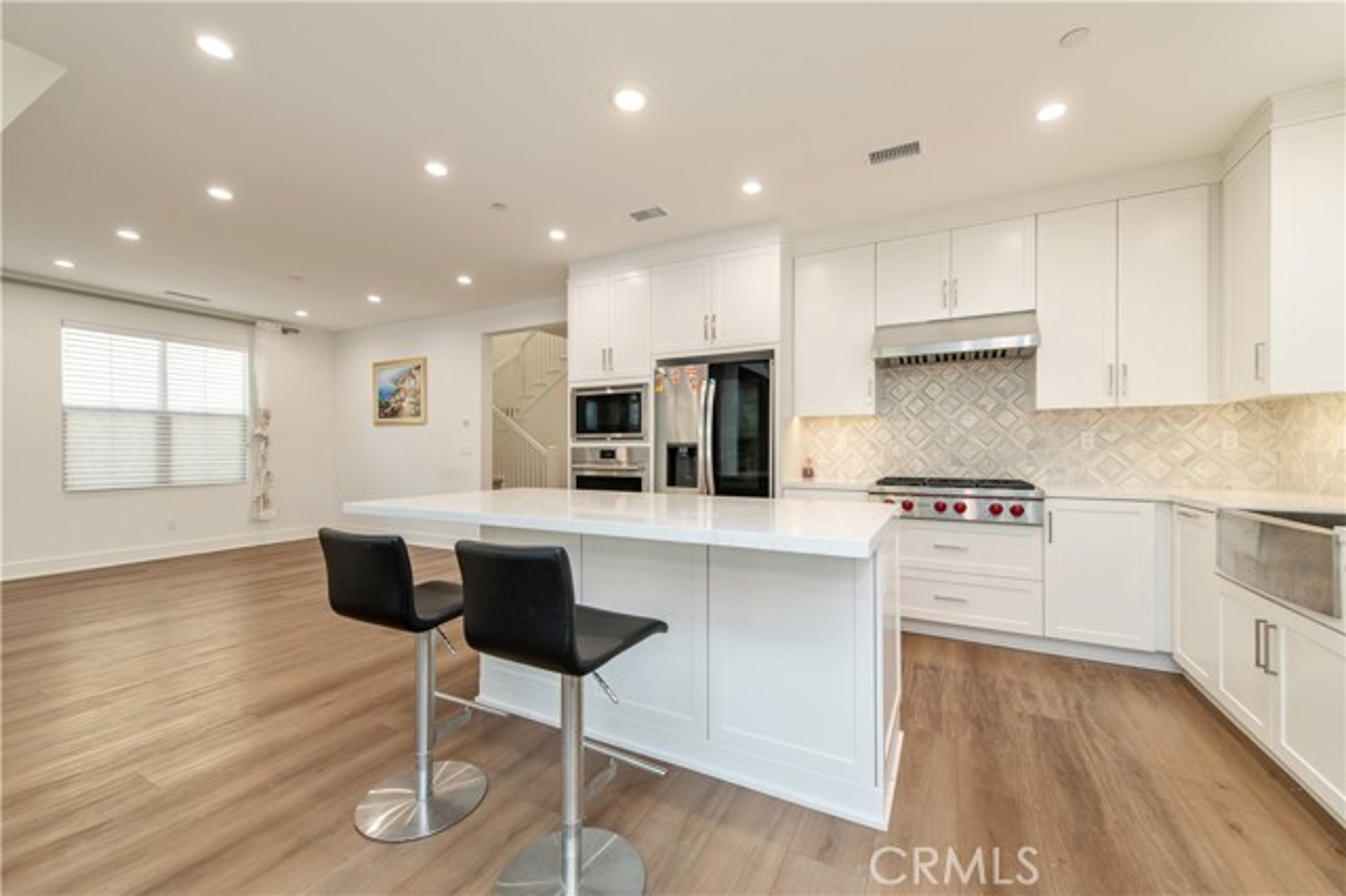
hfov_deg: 104.3
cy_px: 448
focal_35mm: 14
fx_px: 523
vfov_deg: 81.1
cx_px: 673
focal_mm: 14
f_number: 4
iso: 450
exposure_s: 1/60
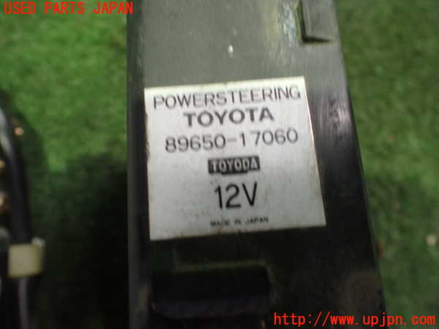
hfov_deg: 60.0
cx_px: 220
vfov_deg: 46.8
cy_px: 164
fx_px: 380
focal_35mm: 30
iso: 800
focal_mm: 5.4
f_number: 2.3
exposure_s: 1/40
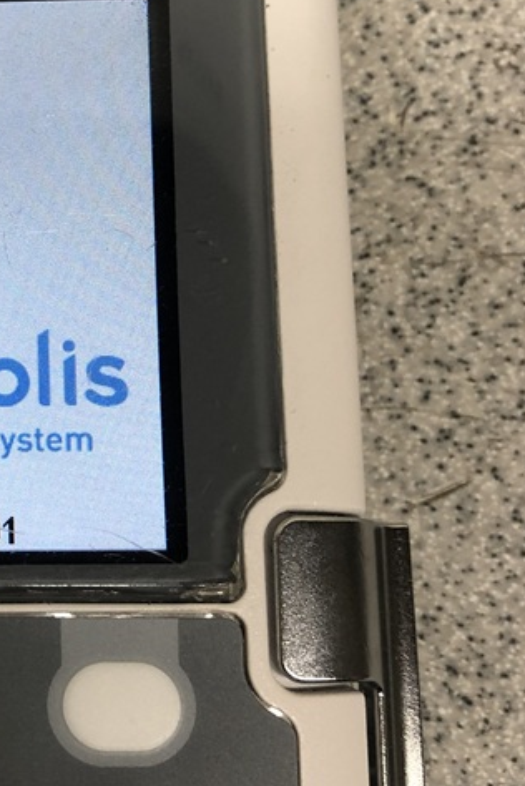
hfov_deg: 20.7
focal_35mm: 62
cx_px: -85
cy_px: 387
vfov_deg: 32.4
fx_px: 1354
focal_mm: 3.99
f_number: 1.8
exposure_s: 1/40
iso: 25
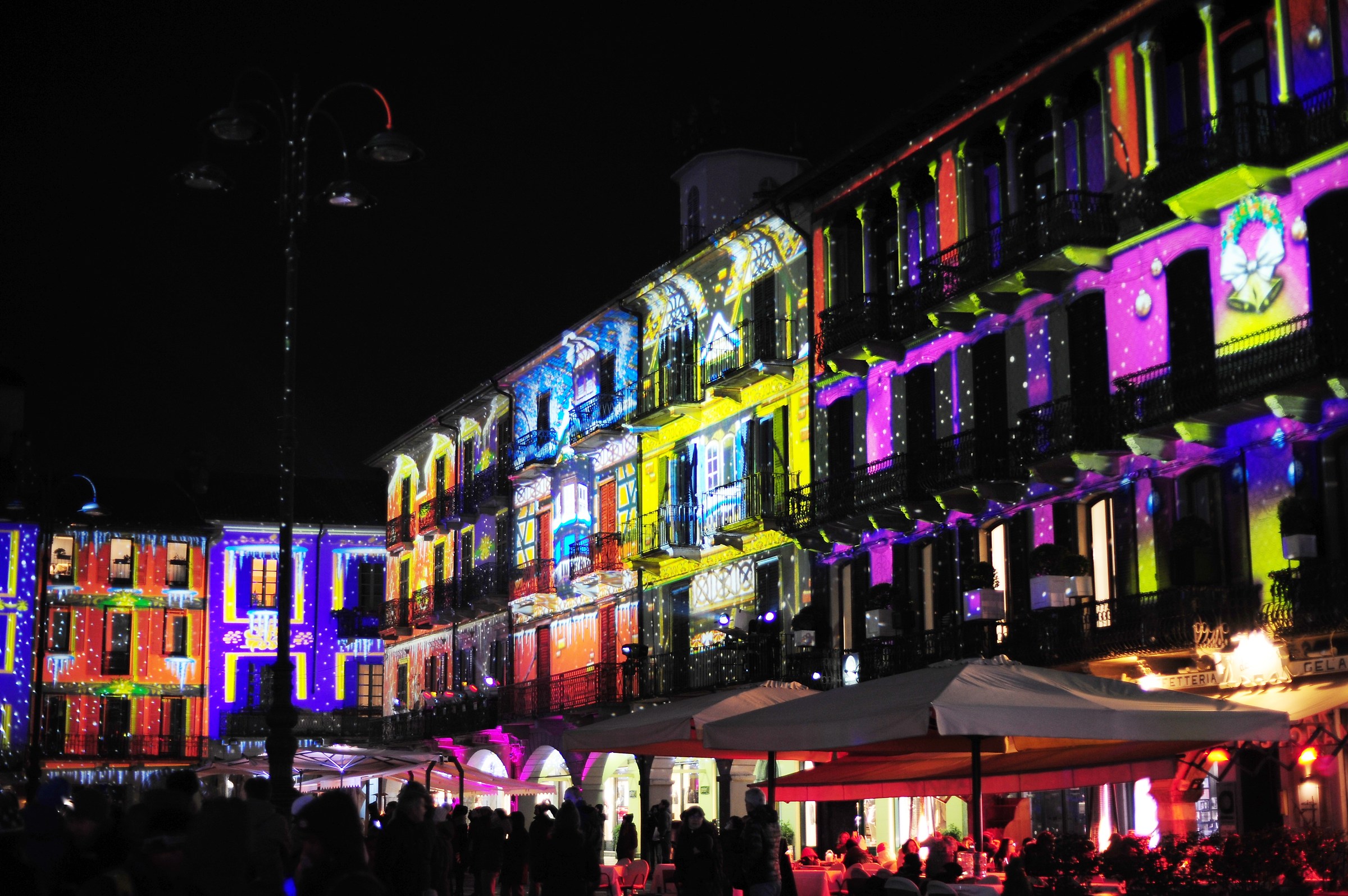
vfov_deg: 26.9
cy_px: 448
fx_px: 1871
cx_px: 674
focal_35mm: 50
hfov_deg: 39.6
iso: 800
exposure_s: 1/30
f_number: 1.8
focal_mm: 50
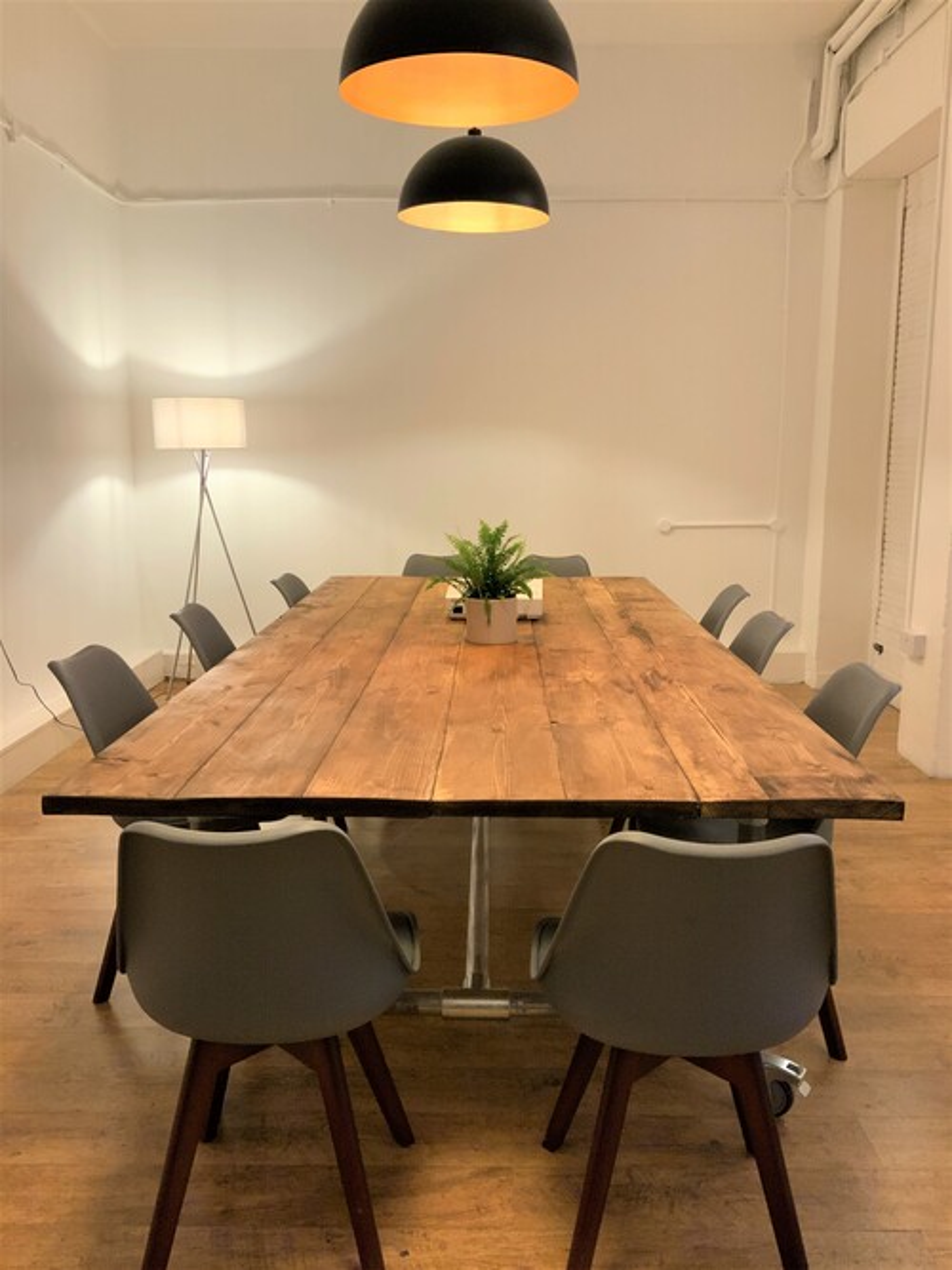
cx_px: 476
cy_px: 635
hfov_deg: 48.2
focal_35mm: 29
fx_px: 1064
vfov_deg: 61.7
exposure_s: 1/50
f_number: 1.8
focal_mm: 3
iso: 160
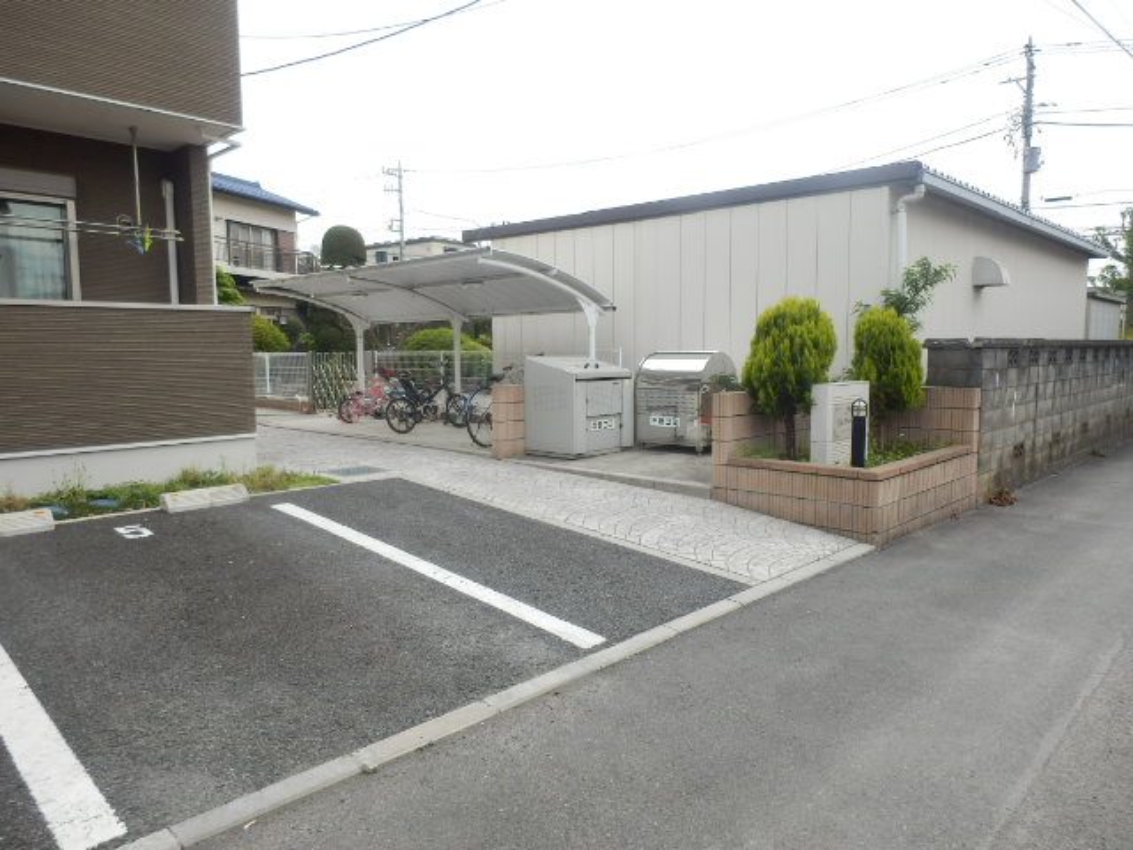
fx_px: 786
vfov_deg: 56.8
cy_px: 425
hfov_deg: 71.6
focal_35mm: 24
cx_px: 566
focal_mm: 4.2
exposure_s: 1/50
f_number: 3
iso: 80
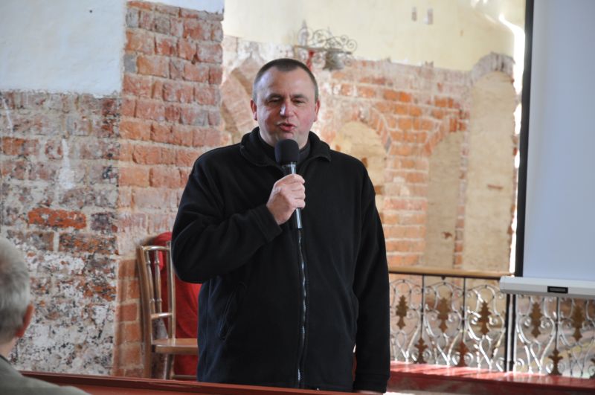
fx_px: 2104
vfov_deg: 10.7
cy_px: 198
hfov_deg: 16.1
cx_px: 298
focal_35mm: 128
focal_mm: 85
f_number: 5.6
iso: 400
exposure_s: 1/15
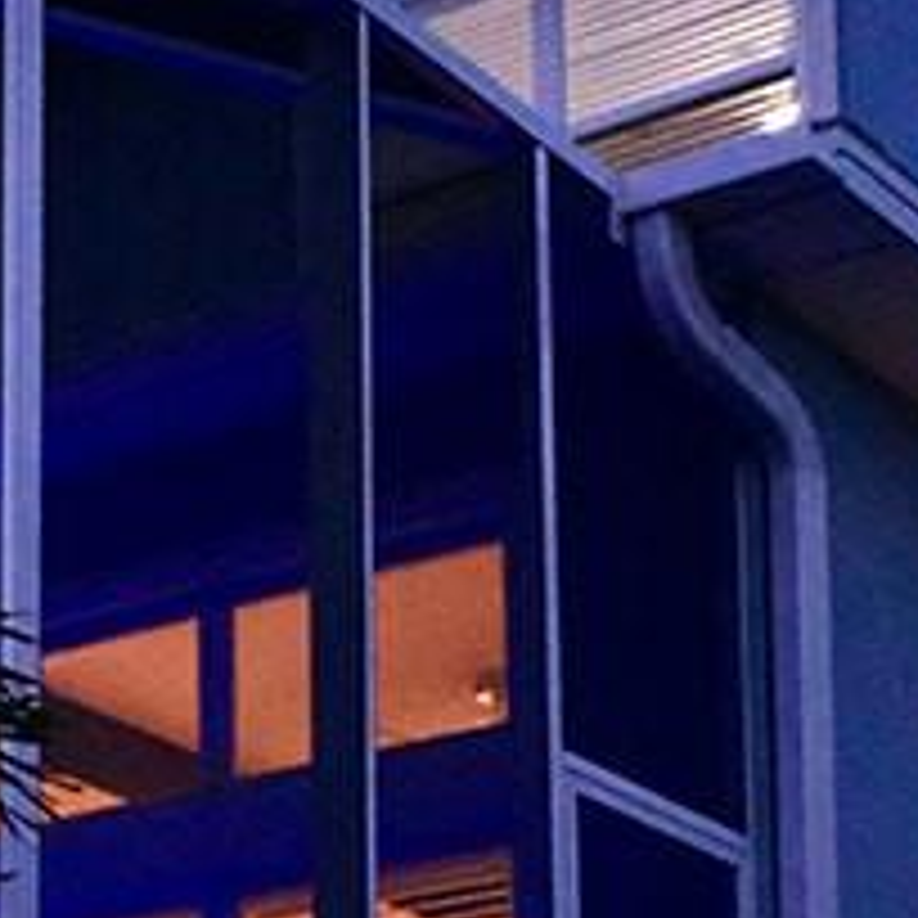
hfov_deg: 12.1
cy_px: 1328
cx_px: -747
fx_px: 3960
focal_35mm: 132
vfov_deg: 12.6
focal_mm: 23.8
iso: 8000
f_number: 4
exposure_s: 1/125
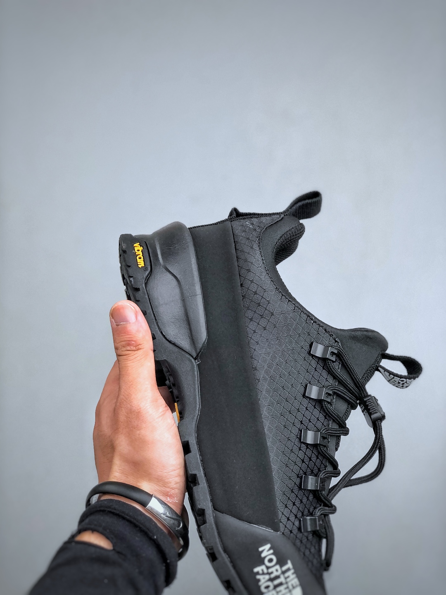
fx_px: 979
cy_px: 298
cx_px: 223
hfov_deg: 25.7
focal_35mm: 57
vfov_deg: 33.8
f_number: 2.8
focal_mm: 6.6
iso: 20
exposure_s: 1/33
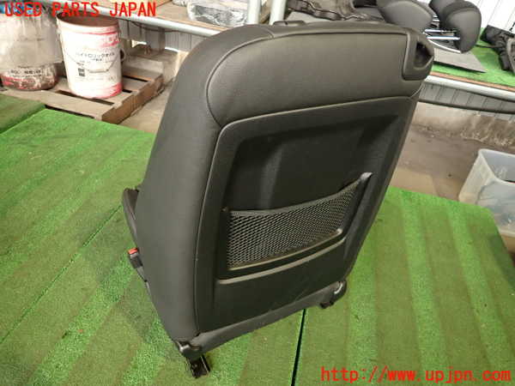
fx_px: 372
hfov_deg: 69.4
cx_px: 258
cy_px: 193
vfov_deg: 54.9
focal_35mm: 25
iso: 400
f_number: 2
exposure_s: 1/30
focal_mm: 4.5
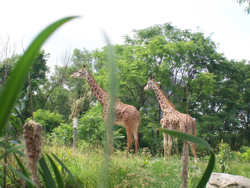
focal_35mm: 108
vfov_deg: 13.7
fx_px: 780
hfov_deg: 18.2
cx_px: 125
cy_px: 94
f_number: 4.8
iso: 80
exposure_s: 1/250
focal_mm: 18
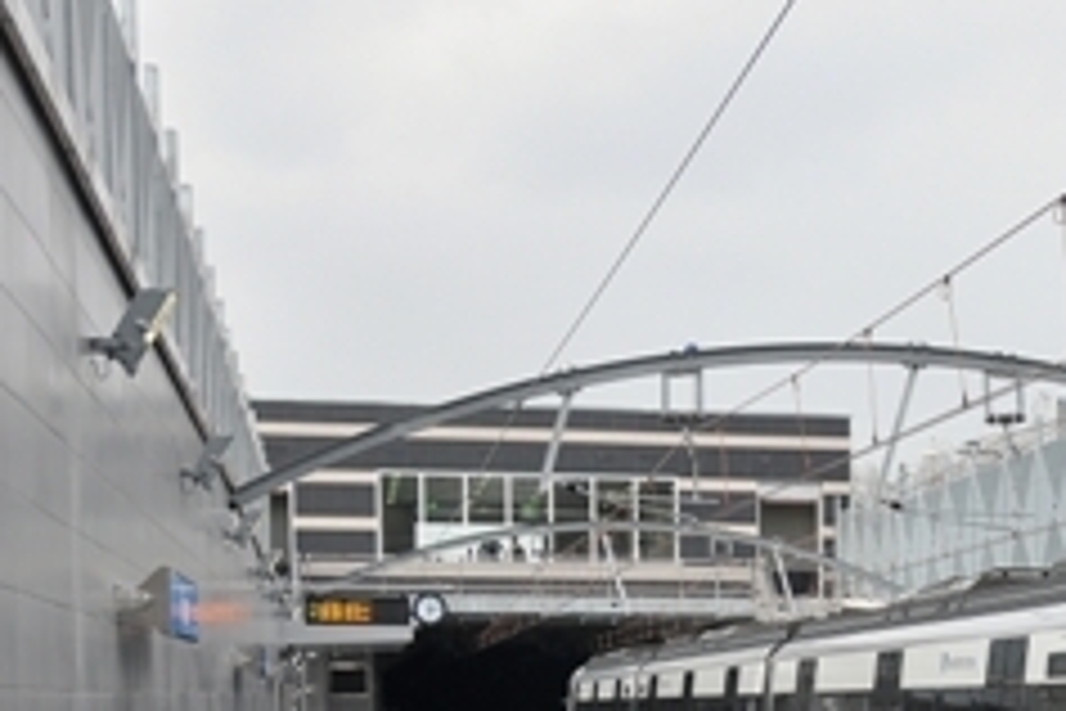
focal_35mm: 89
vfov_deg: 14.9
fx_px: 2635
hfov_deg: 21.4
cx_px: 1250
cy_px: 839
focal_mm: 22
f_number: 5.6
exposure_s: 1/125
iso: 200
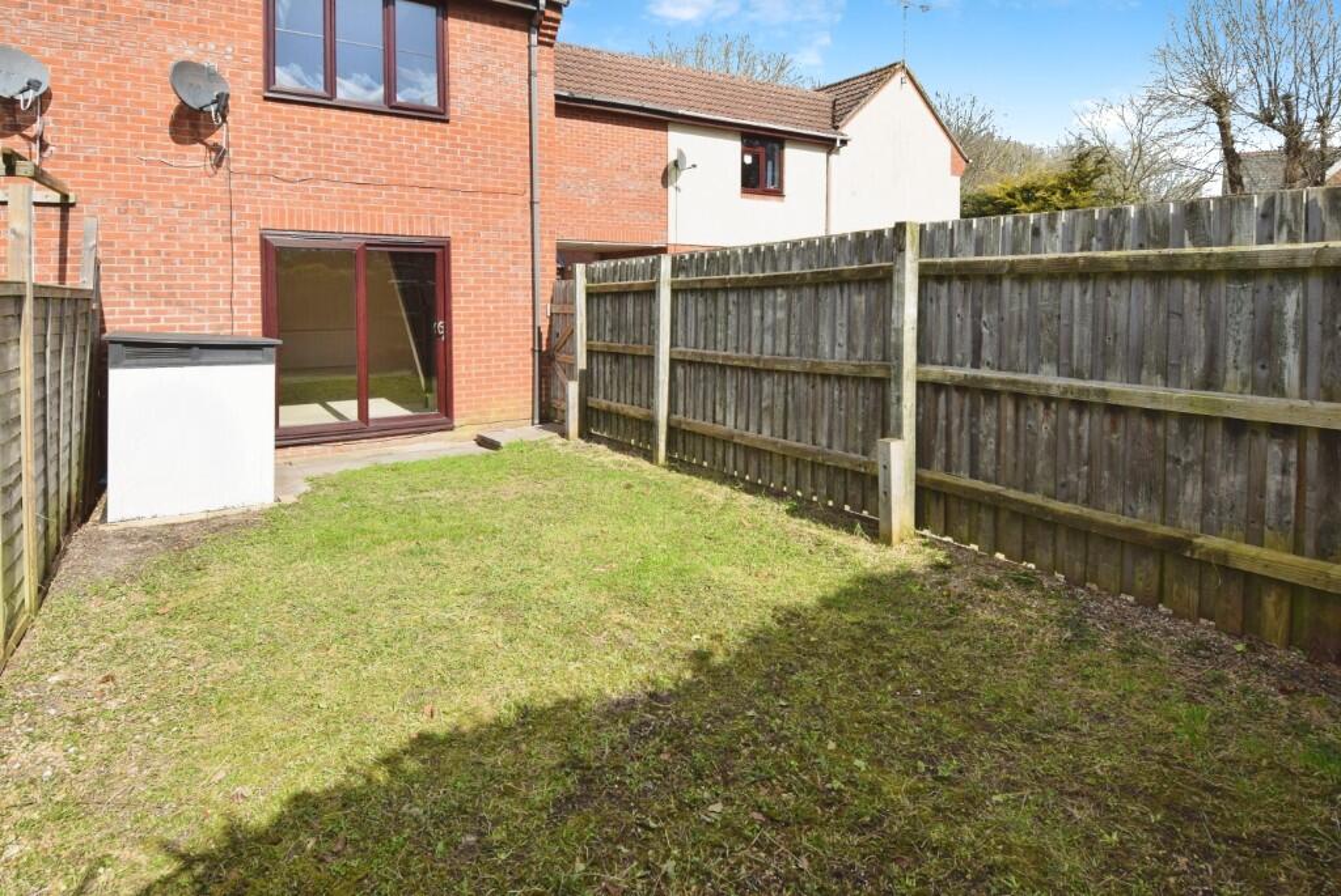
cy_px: 448
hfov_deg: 89.9
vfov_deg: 67.5
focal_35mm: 18
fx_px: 671
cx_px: 670
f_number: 10
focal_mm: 12
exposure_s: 1/200
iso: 100
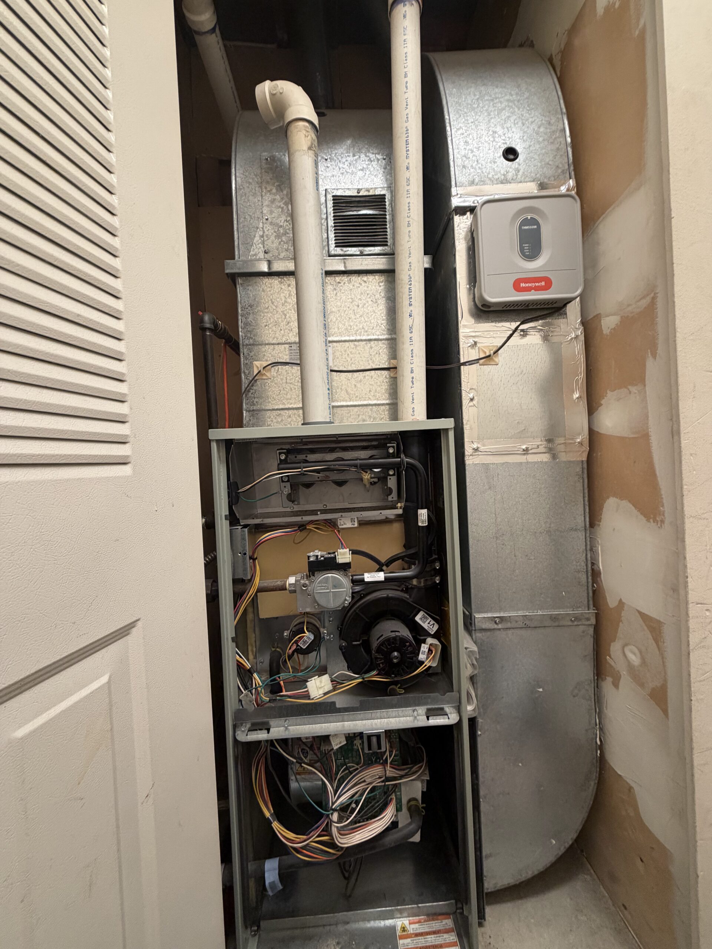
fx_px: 384
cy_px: 474
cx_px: 356
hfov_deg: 85.7
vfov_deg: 102.1
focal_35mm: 14
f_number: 2.2
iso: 200
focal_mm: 2.22
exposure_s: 1/60
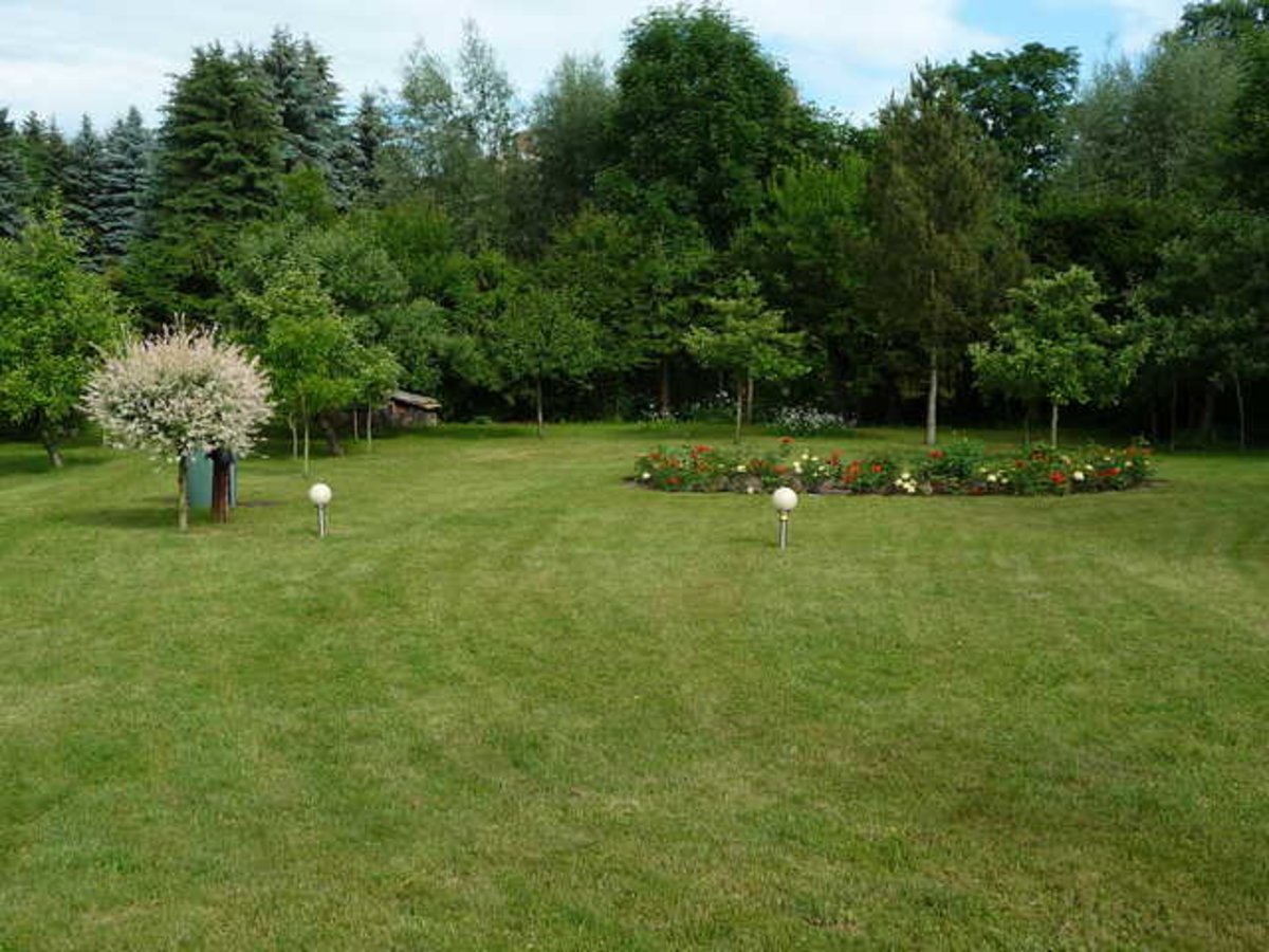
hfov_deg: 45.8
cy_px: 476
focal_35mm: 41
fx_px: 1503
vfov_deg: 35.1
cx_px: 634
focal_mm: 5
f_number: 3.4
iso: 100
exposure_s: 1/640
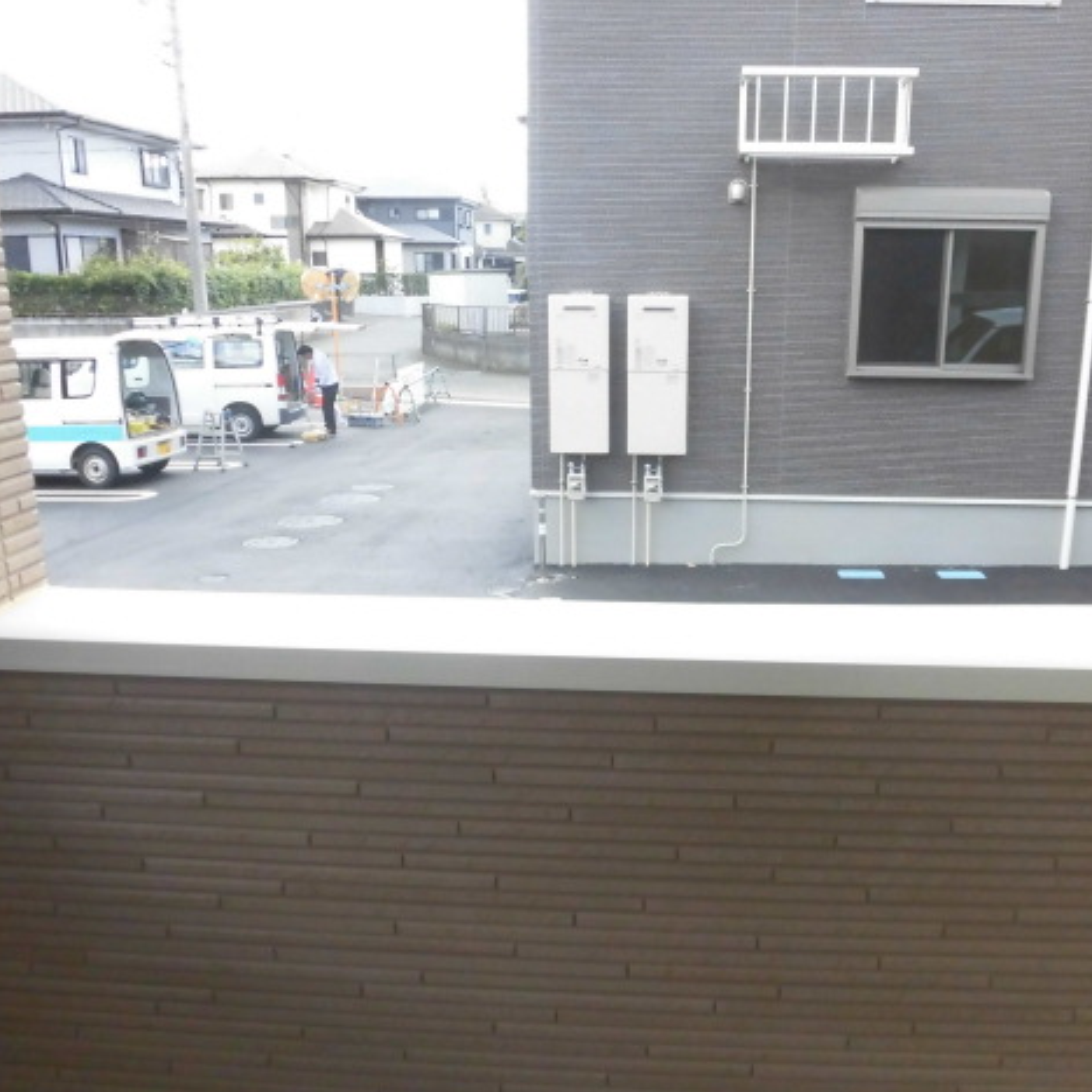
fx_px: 1035
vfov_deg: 55.6
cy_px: 541
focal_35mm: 29
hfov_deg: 55.2
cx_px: 651
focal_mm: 4.3
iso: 400
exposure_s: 1/500
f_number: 3.1
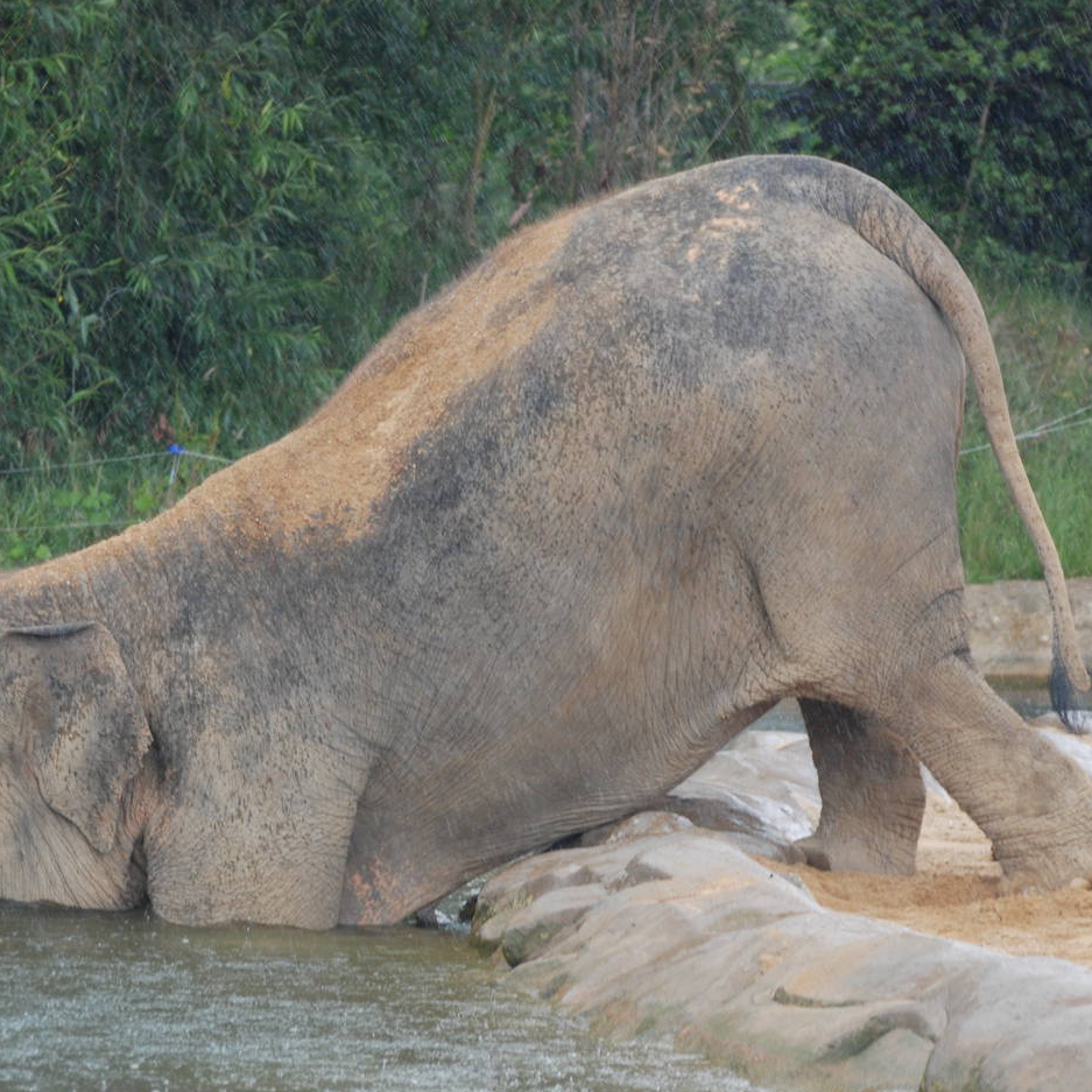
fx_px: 11671
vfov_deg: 5.4
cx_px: 394
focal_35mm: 327
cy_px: 582
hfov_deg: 5.4
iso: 400
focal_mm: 150
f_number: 4.5
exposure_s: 1/200
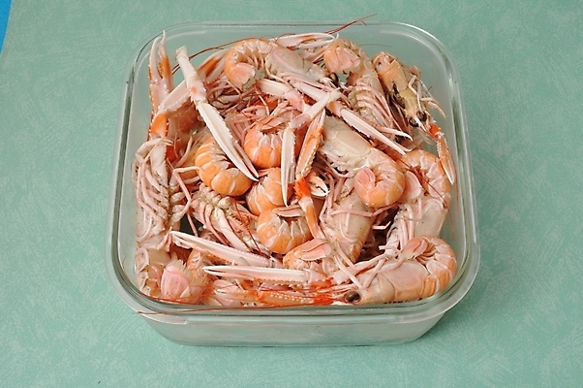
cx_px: 292
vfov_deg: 22.6
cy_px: 194
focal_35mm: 60
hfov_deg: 33.4
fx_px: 971
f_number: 18
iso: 200
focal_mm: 40
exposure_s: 1/125
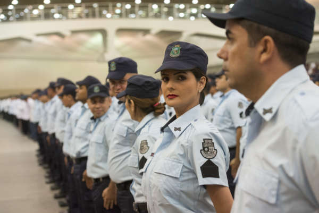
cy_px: 106
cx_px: 160
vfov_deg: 19.5
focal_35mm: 70
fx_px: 621
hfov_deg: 28.8
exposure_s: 1/250
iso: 4000
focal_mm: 70
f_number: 4.5
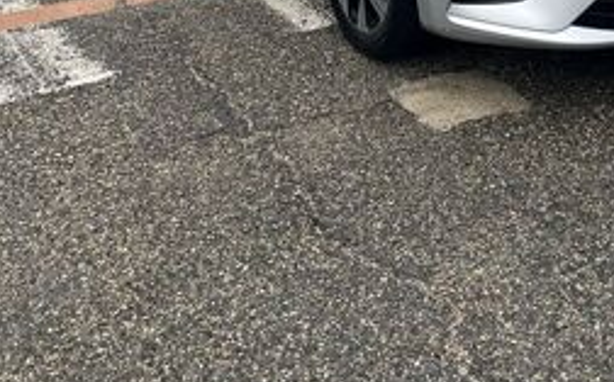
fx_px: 1170
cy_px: -212
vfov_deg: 16.7
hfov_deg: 29.1
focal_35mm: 70
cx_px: 426
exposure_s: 1/1066
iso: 50
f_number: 1.6
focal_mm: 5.1
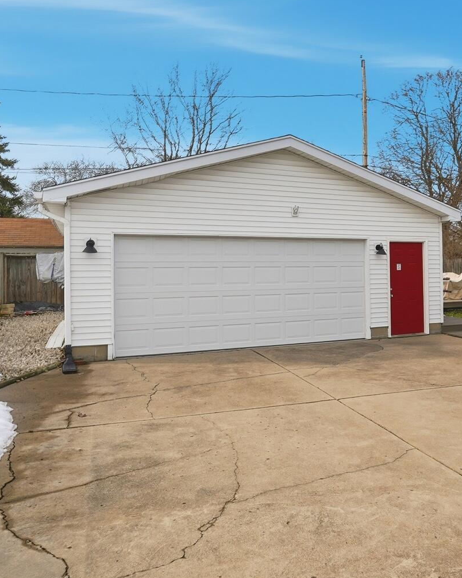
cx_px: 398
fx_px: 479
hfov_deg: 47.4
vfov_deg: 62.2
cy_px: 278
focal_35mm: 28
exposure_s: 1/4000
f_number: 5.6
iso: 100
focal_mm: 10
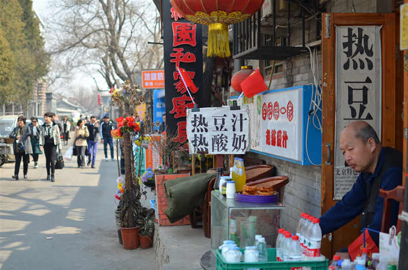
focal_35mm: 52
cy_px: 135
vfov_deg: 25.6
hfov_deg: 37.9
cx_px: 204
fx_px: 594
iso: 160
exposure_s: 1/1600
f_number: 2.5
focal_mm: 35
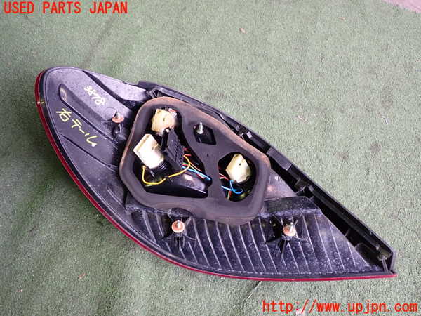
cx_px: 210
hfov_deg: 60.0
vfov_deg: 46.8
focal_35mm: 30
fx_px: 365
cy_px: 158
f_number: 2.3
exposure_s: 1/50
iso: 200
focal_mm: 5.4
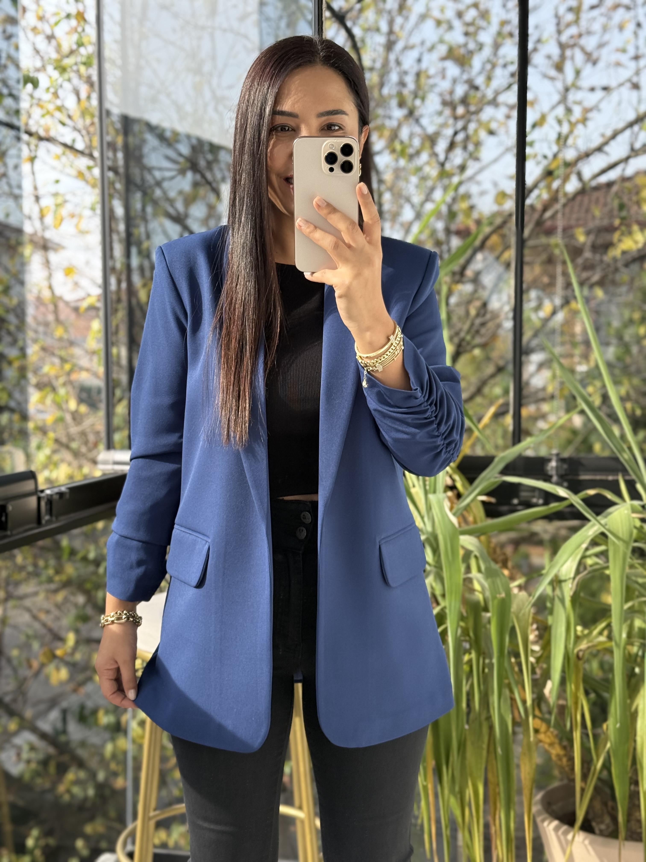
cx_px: 323
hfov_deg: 30.3
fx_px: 1194
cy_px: 431
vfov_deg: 39.7
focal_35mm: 48
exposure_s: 1/675
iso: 80
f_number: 1.78
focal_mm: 6.76
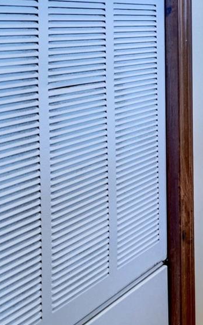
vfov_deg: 36.1
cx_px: 357
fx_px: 461
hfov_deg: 19.3
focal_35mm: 52
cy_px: 22
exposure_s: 1/2.5
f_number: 8
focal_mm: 14
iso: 400
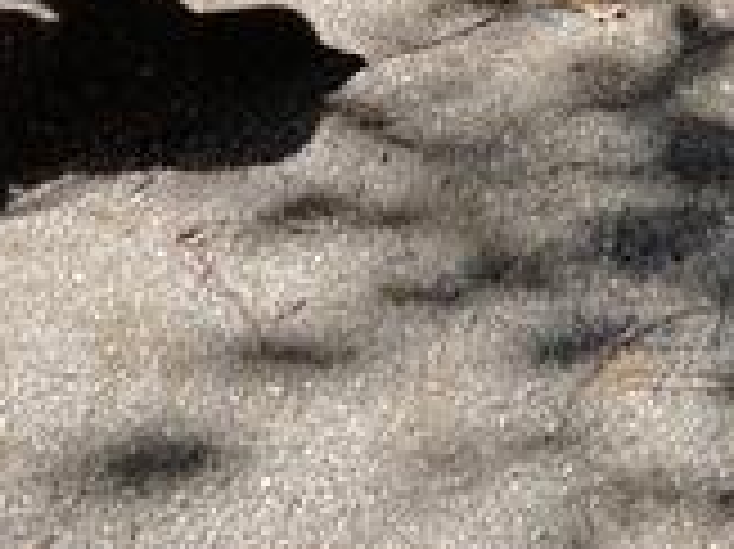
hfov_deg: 19.0
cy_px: -387
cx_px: 509
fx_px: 2182
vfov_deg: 13.2
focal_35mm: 103
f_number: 1.8
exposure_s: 1/354
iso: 20
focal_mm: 3.99
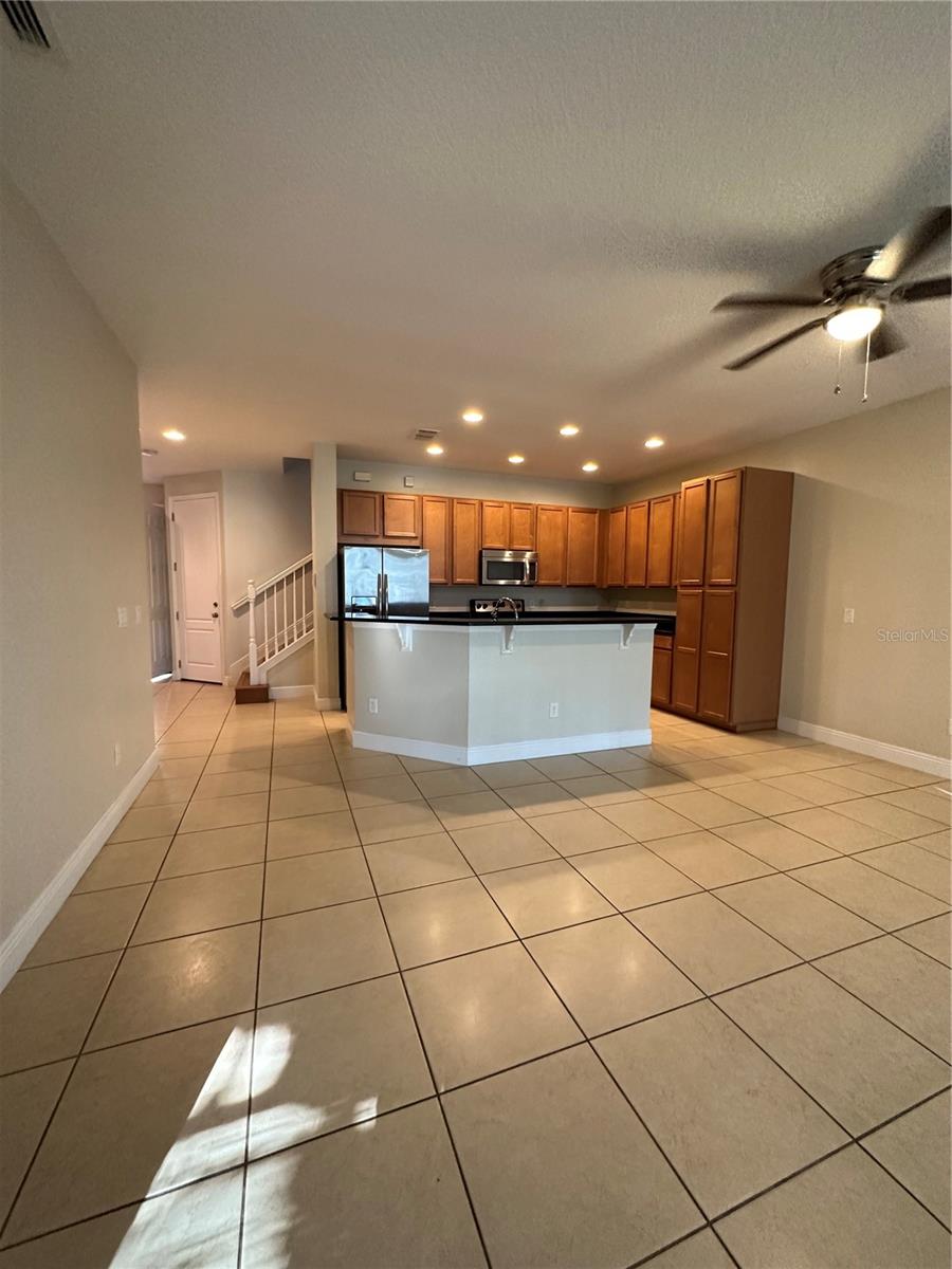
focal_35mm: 14
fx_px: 513
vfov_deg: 102.1
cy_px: 634
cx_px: 476
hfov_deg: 85.7
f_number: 2.2
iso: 400
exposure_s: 1/60
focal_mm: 2.22
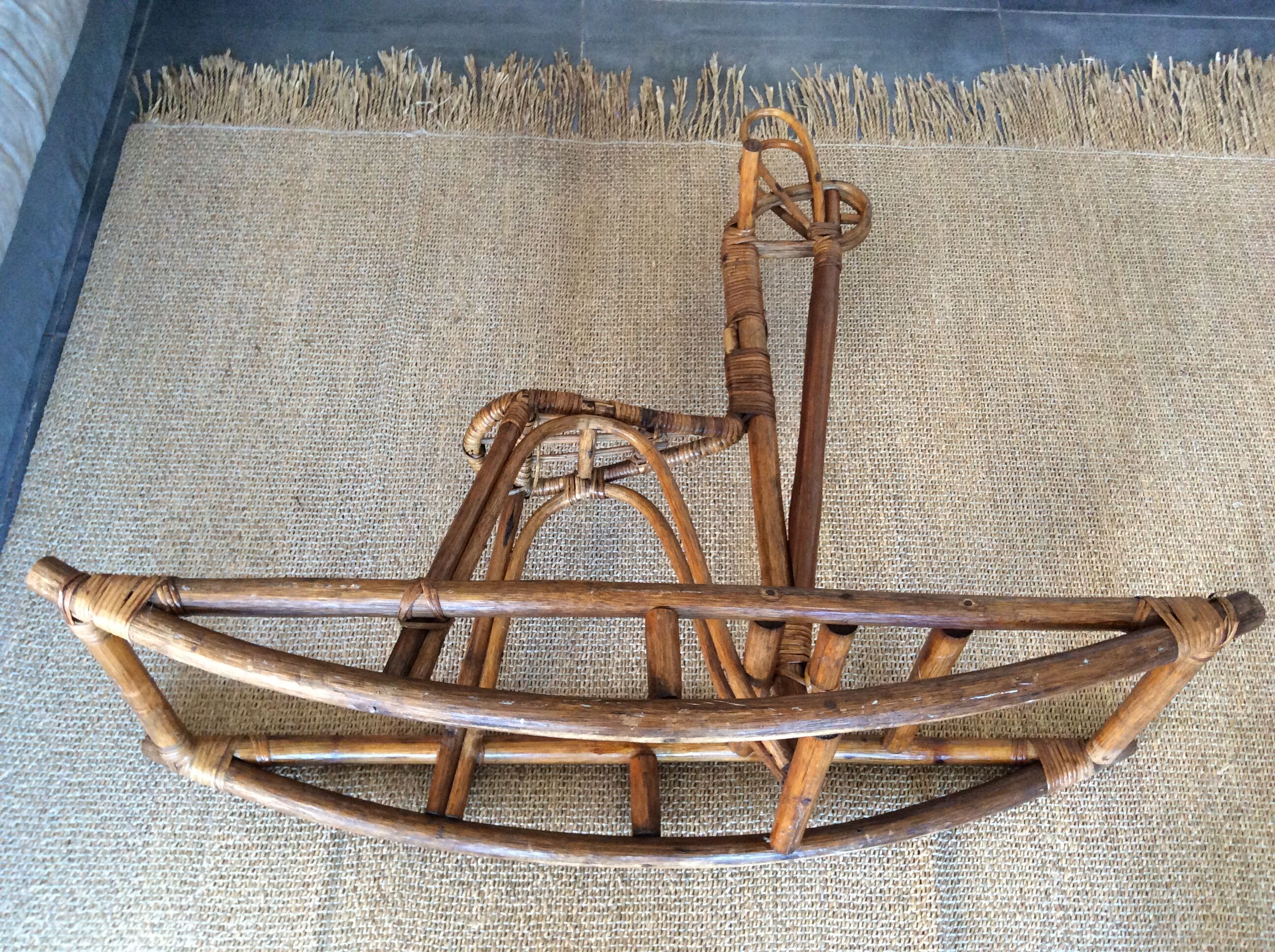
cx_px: 638
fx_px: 1177
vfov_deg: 44.1
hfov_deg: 56.9
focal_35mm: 32
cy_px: 476
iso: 125
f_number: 2.4
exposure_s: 1/25
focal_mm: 3.3
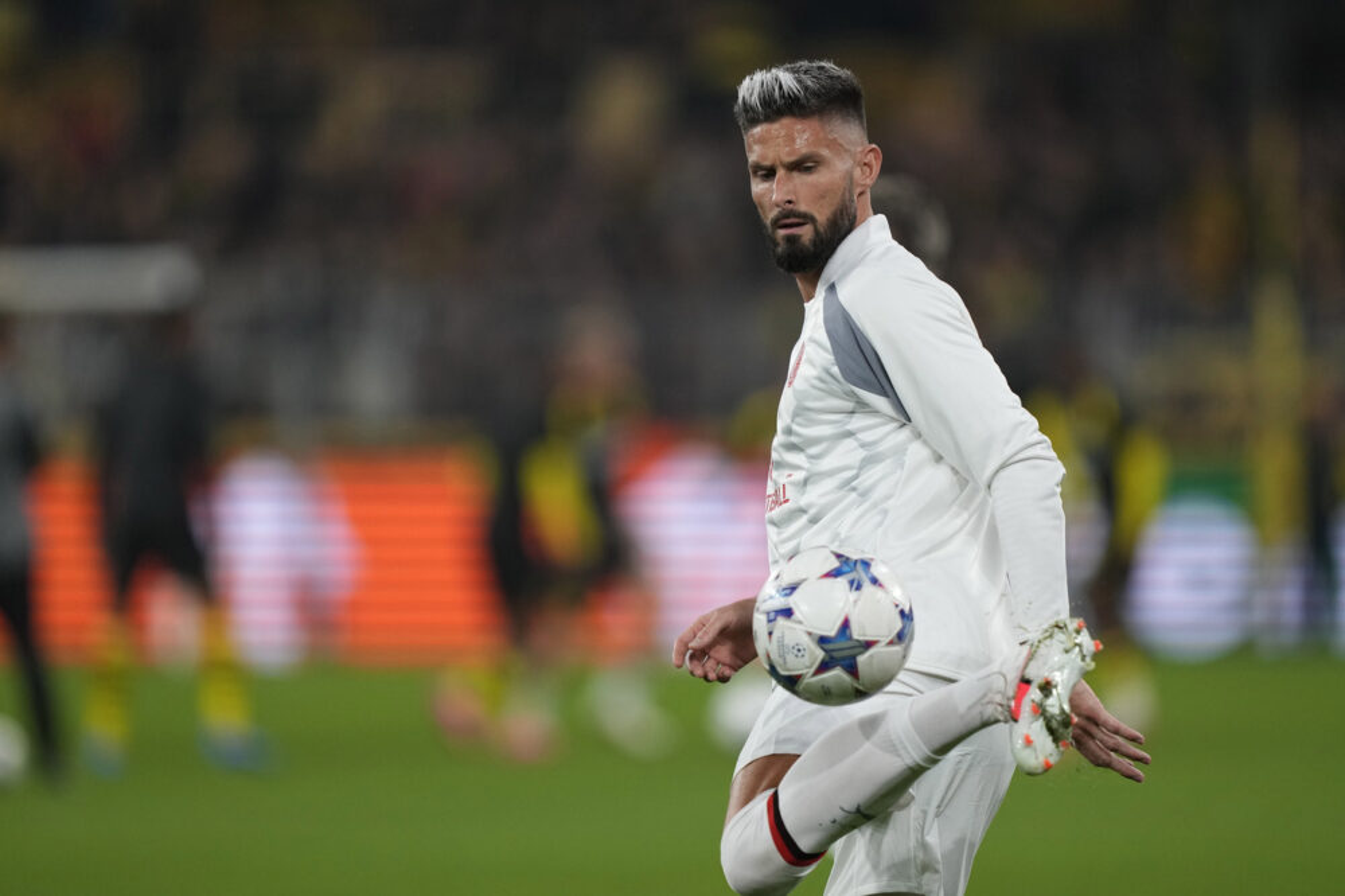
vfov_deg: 3.4
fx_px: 14939
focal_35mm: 400
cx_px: 672
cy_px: 448
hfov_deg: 5.2
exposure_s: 1/1600
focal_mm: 400
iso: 1250
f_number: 2.8
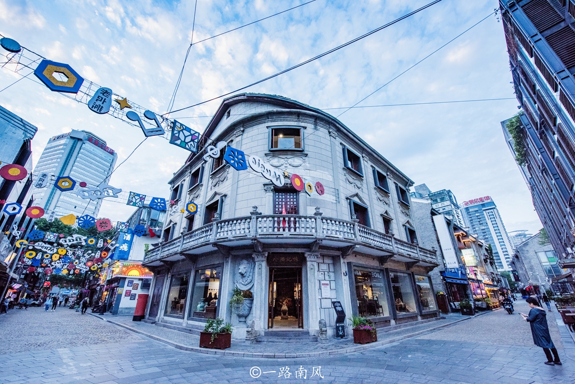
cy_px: 192
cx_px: 288
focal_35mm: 14
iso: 2000
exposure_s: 1/100
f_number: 8
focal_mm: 14
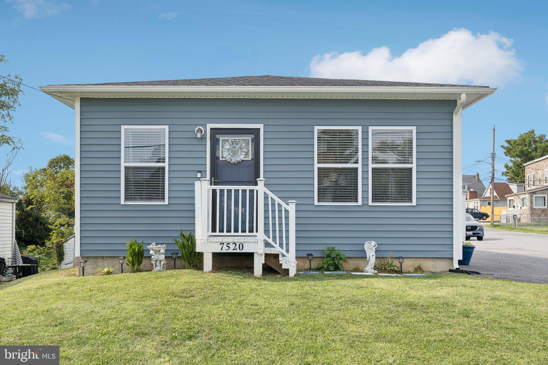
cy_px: 182
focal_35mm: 35
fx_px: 533
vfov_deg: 37.8
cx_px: 274
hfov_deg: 54.4
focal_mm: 35
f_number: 8
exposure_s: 1/320
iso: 200
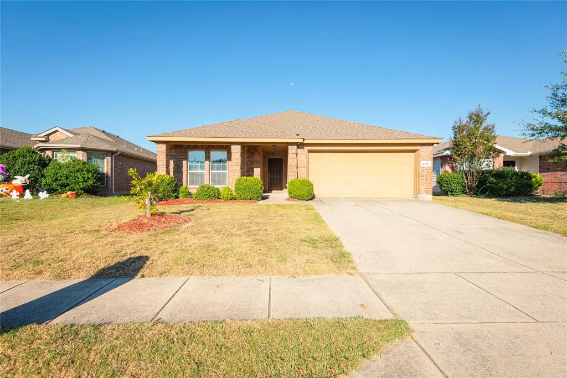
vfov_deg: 73.8
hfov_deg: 96.7
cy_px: 189
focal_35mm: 16
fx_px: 252
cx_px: 284
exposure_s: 1/320
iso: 100
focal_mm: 16
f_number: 7.1
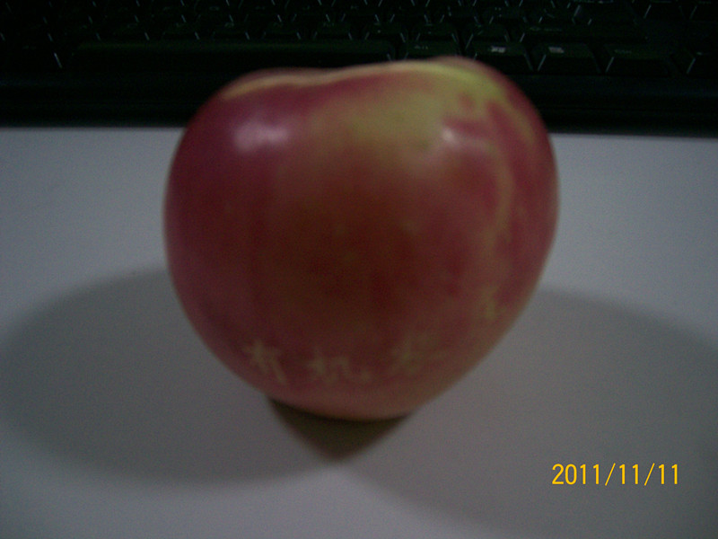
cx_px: 359
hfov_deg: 52.6
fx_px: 726
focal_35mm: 35
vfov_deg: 40.7
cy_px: 270
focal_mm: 5.8
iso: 160
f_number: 2.8
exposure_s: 1/8
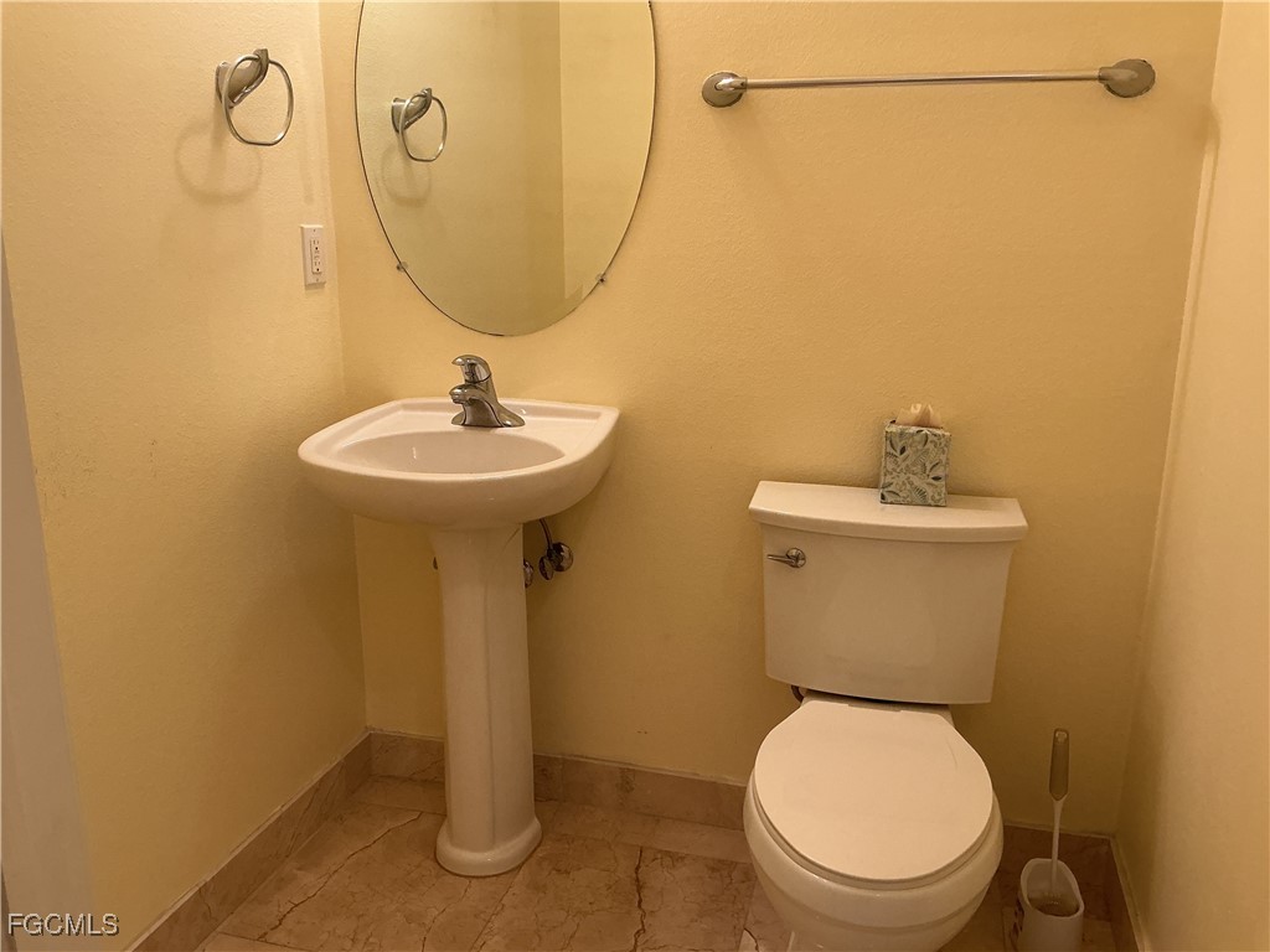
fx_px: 1064
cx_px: 635
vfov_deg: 48.2
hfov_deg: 61.7
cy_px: 476
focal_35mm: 29
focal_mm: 3
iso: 64
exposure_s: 1/60
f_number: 1.8
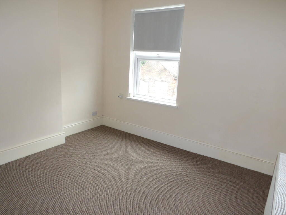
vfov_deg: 56.8
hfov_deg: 71.6
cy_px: 108
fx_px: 198
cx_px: 143
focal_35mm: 24
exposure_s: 1/15
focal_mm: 4.3
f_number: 4.1
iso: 200
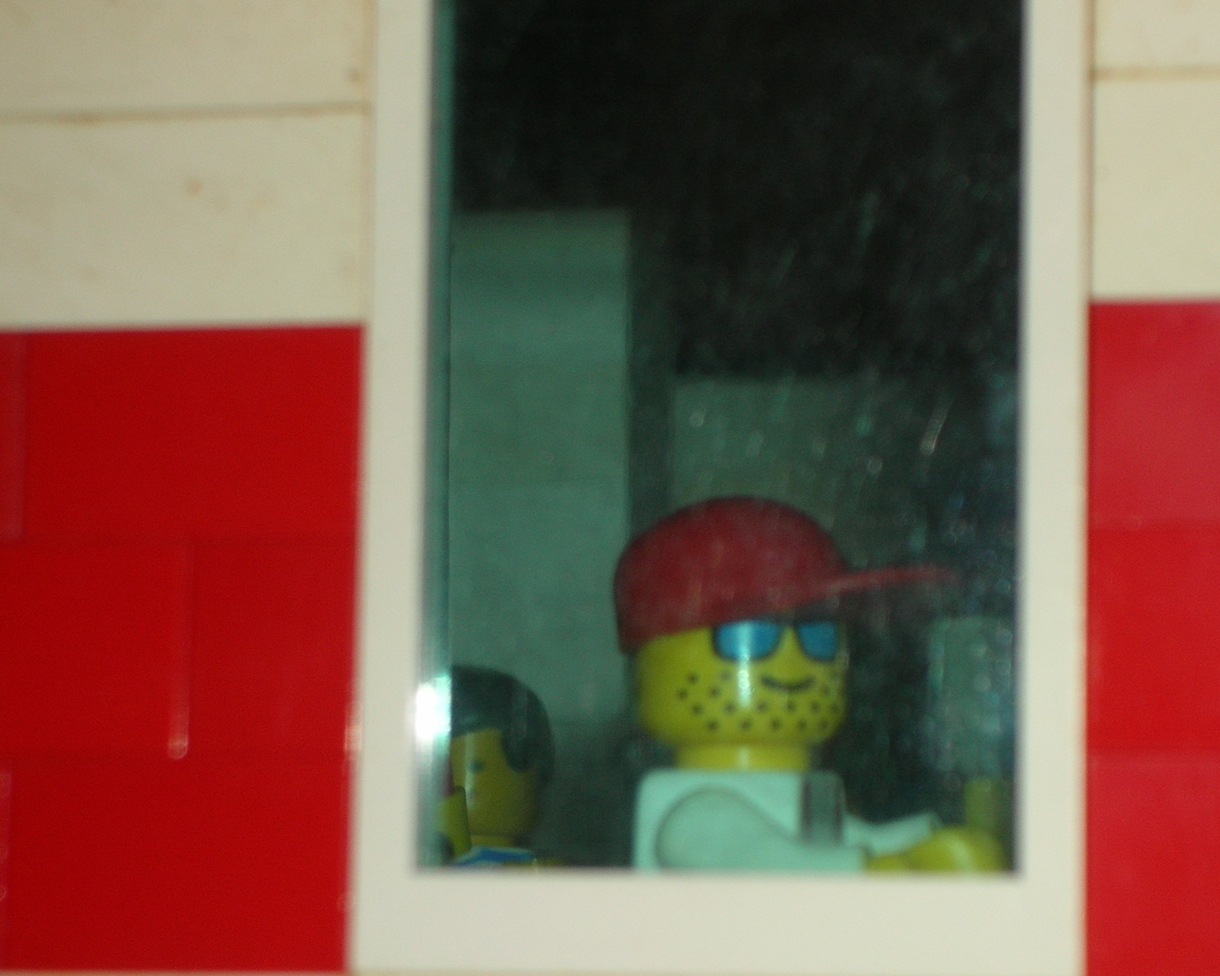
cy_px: 564
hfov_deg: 14.8
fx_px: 4694
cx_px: 697
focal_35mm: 130
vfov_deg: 11.9
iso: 50
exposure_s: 1/60.1
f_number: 4.9
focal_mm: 17.4
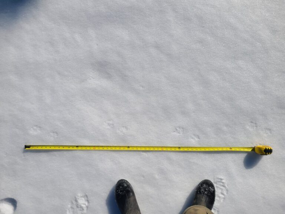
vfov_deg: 53.1
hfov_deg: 67.3
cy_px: 107
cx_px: 142
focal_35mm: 26
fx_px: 214
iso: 40
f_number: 1.8
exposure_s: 1/5144
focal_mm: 5.4
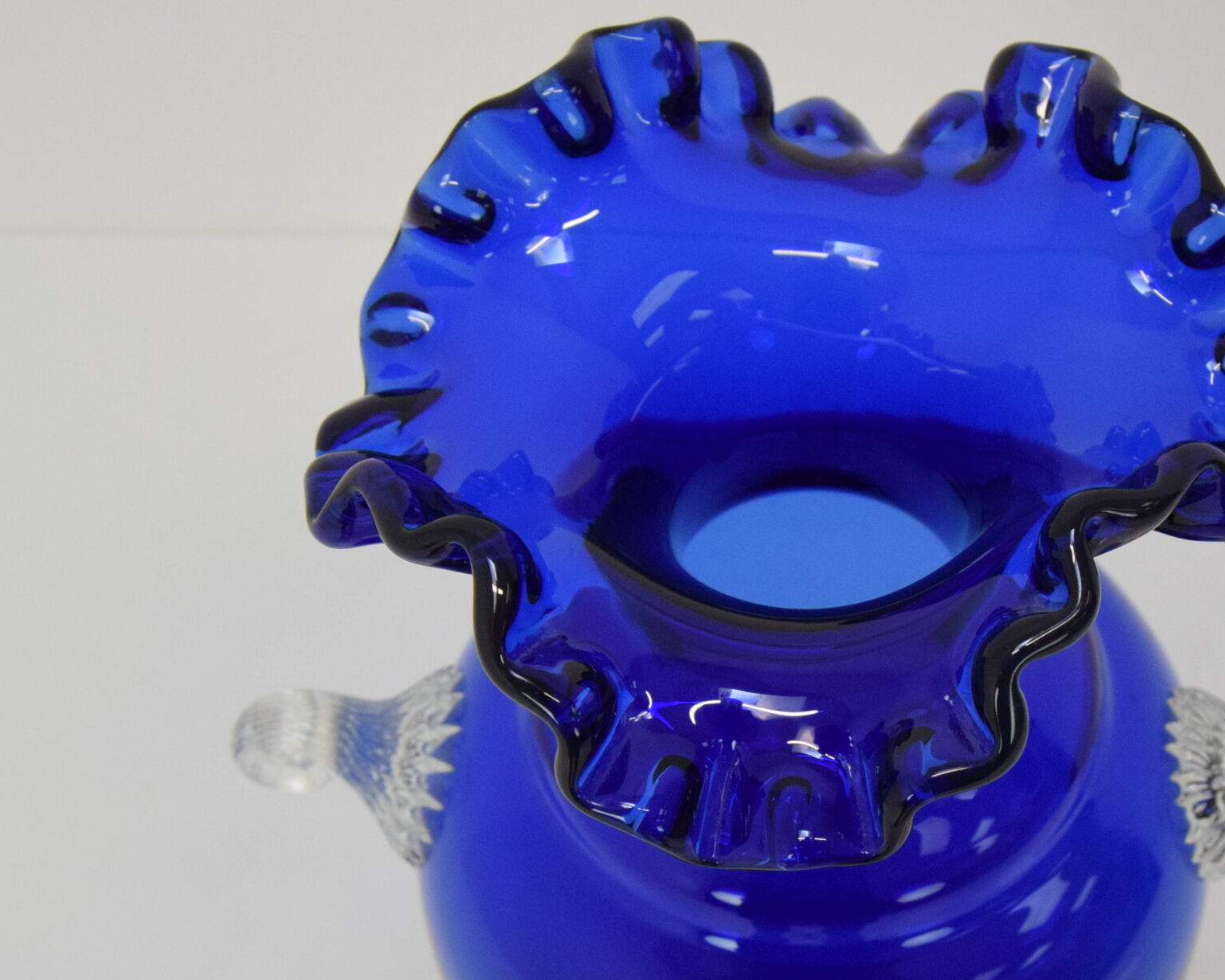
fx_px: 3009
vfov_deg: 18.4
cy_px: 733
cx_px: 840
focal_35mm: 83
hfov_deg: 22.9
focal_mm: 30
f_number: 8
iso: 1600
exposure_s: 1/250
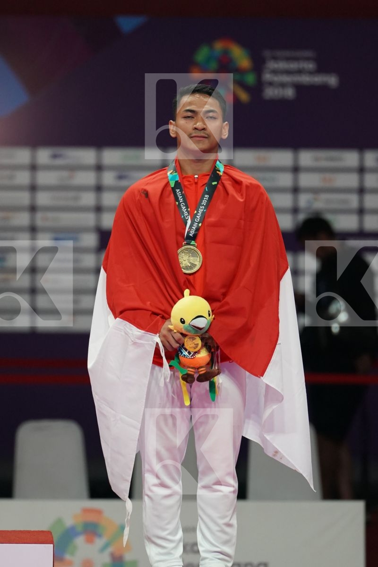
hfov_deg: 3.3
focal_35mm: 420
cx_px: 189
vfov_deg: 4.9
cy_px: 284
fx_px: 6614
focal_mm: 280
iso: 2500
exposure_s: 1/500
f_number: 4
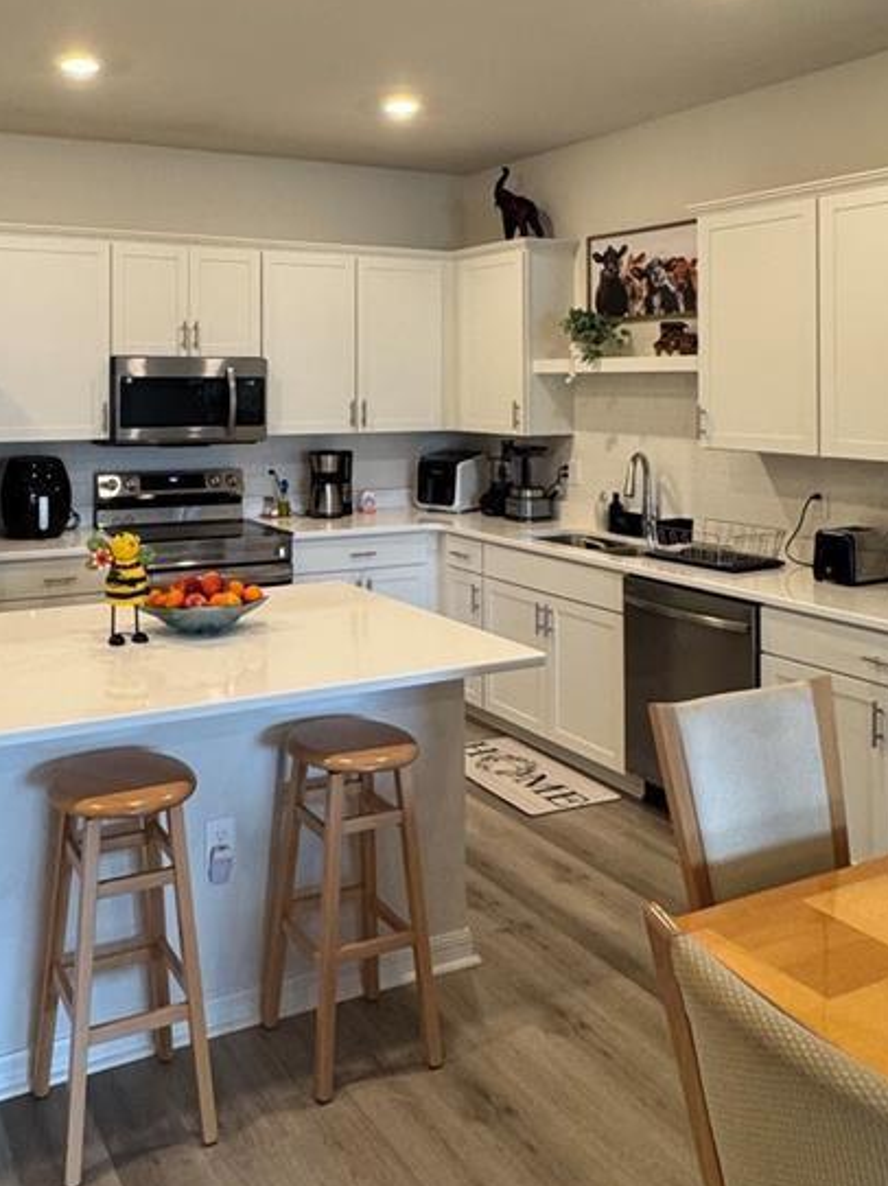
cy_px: 357
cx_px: 276
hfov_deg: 44.5
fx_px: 1061
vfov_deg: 56.6
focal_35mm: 31
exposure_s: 1/120
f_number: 2.2
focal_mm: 2.22
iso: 250
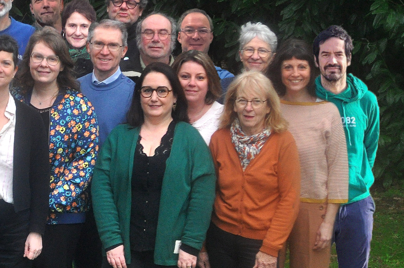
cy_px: 109
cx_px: -23
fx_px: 1483
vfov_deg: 10.3
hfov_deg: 15.2
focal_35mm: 132
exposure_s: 1/60
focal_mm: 35
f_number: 5.6
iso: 800
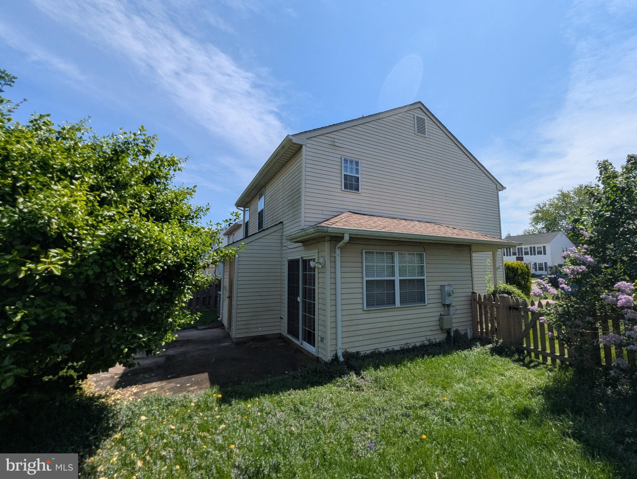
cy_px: 240
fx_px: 240
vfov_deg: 90.1
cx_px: 318
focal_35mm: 13
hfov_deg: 106.1
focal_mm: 1.95
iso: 50
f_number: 2.2
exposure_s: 1/2114
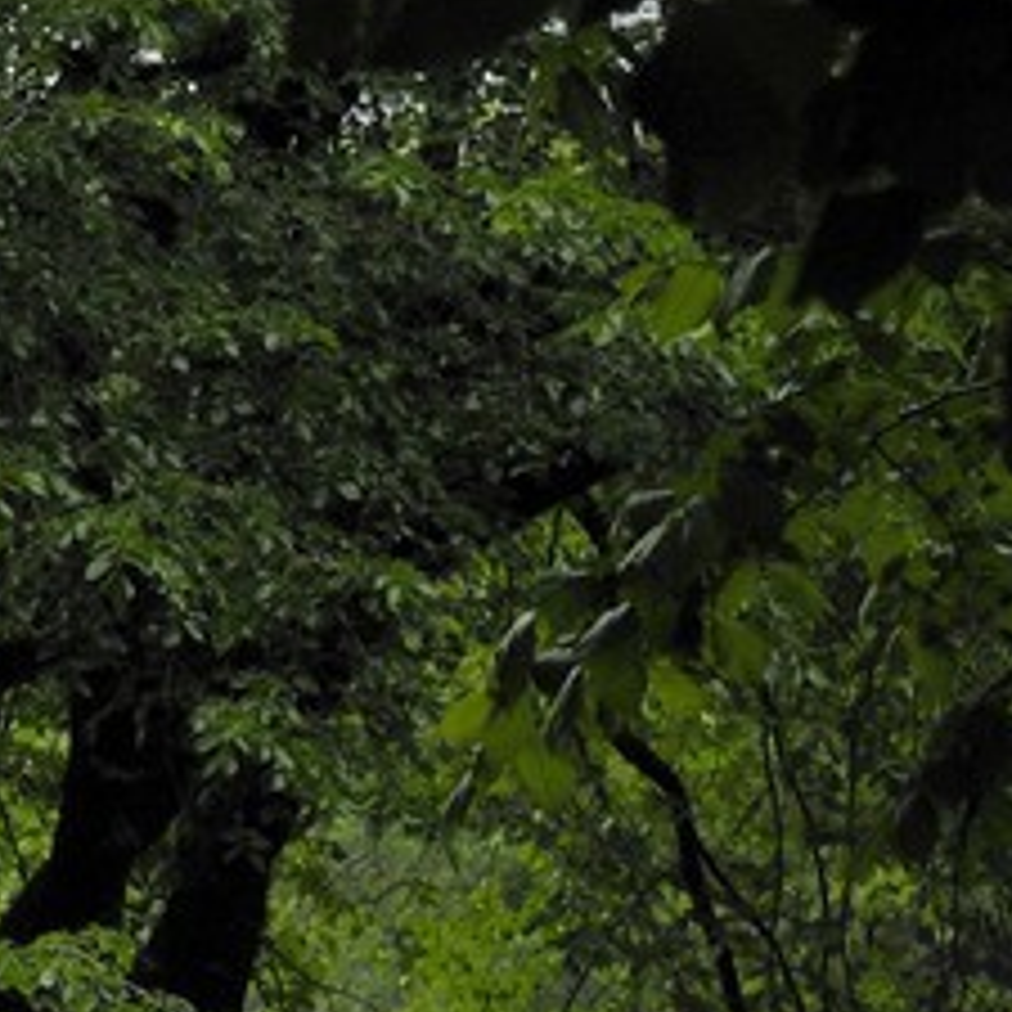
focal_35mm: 380
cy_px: 1327
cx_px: -2073
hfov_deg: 4.4
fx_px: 12569
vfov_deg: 4.6
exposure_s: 1/80
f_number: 8.5
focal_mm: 42
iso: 100
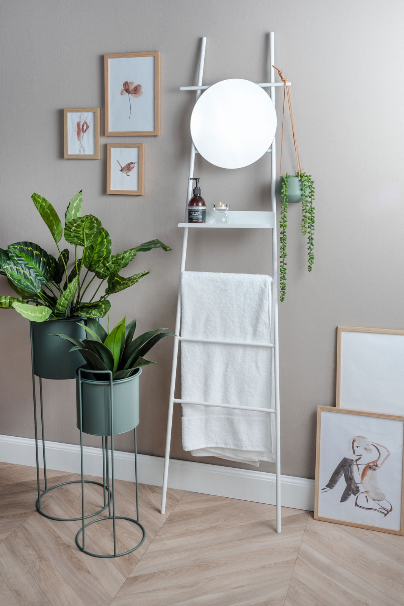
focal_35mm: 35
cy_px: 303
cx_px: 202
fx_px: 589
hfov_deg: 37.8
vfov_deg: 54.4
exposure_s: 1/15
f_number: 13
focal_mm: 35
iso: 200
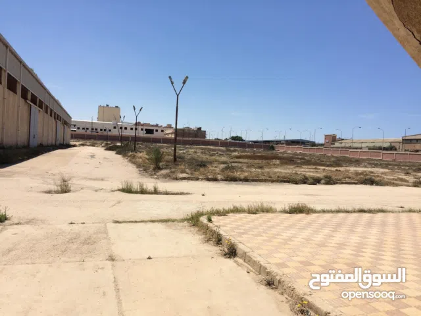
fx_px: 353
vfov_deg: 48.2
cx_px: 210
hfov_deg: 61.7
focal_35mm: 29
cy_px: 158
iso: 32
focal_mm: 4.15
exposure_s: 1/3731
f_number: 2.2
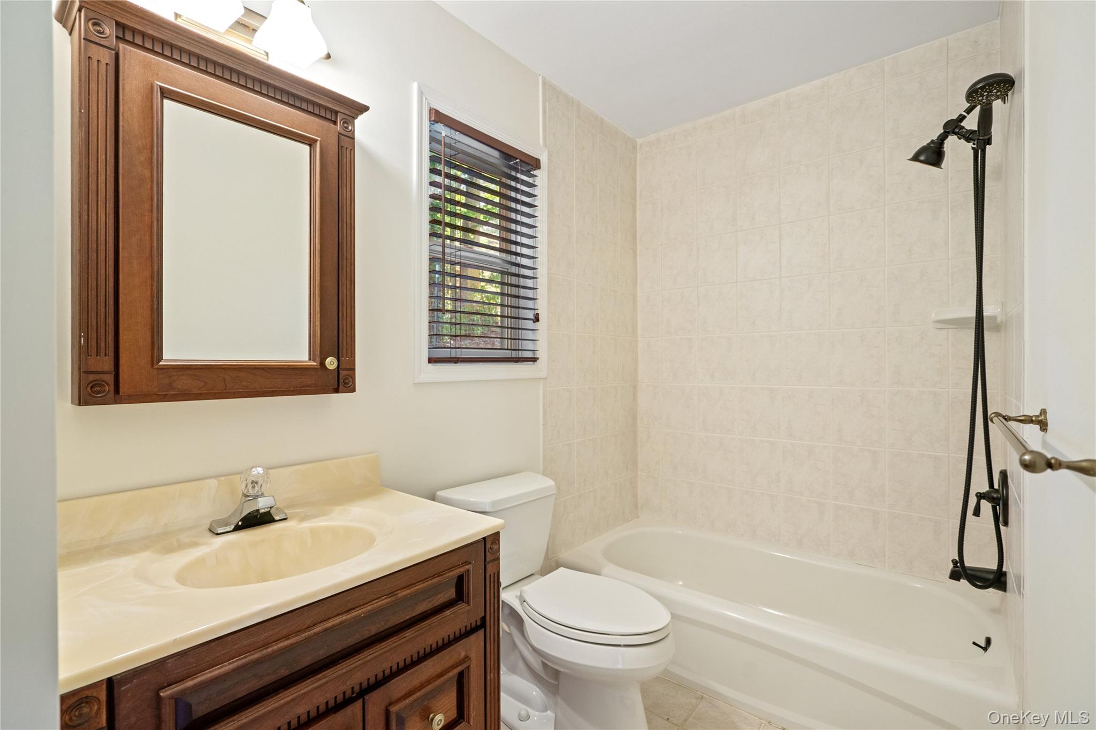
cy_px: 365
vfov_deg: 73.7
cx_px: 548
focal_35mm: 16
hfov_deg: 96.7
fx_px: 487
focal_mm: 16
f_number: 5.6
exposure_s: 1/10
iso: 800
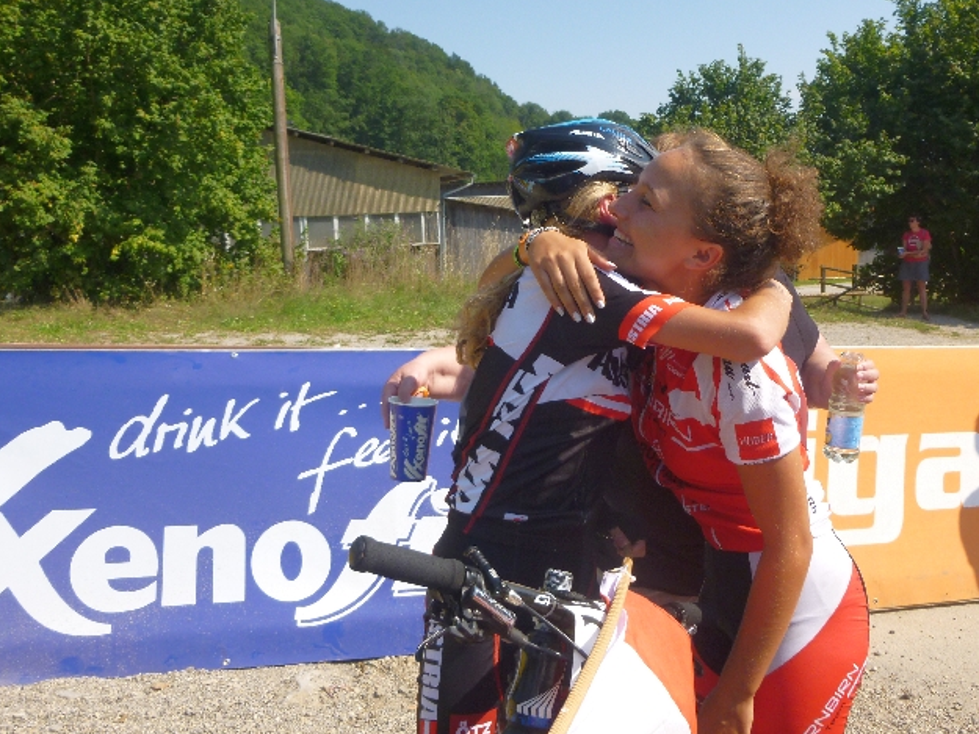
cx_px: 569
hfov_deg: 56.5
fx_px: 905
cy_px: 352
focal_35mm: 32
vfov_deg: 44.2
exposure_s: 1/800
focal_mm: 4.5
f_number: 3.1
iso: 100
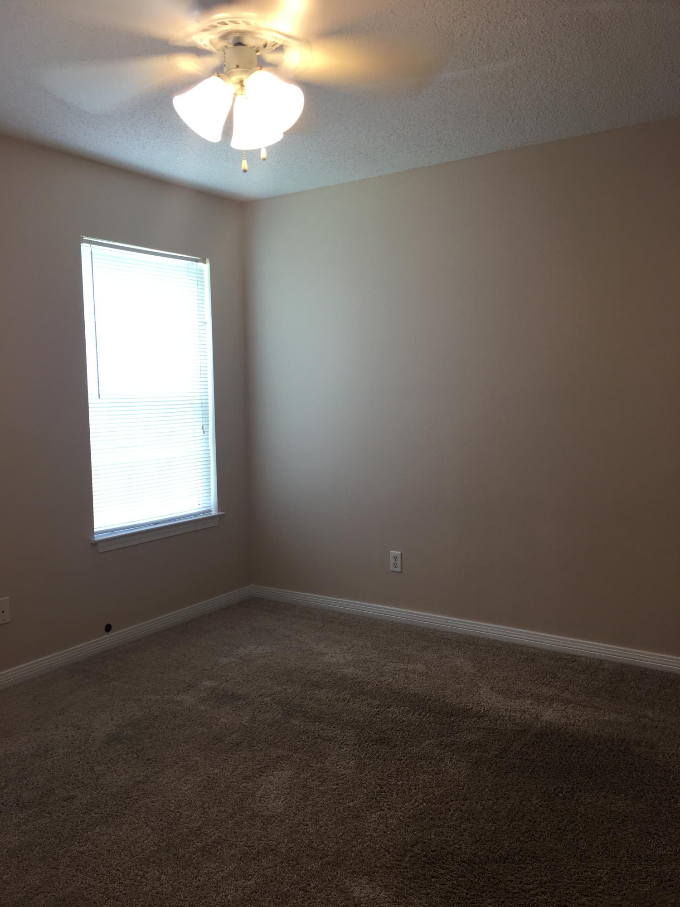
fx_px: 760
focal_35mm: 29
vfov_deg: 61.7
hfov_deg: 48.2
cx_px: 340
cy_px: 454
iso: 25
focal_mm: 4.15
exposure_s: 1/30
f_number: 2.2
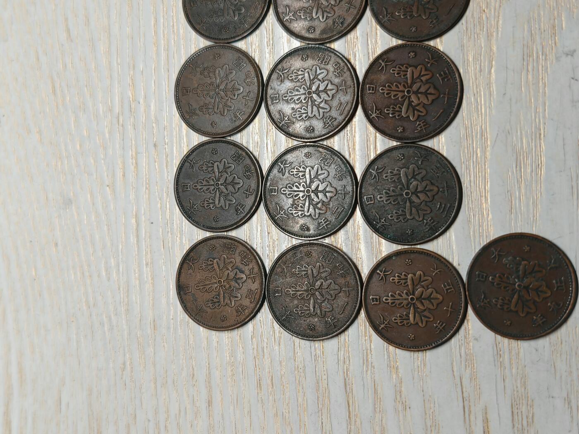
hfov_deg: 41.2
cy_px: 217
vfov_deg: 31.5
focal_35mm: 46
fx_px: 769
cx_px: 290
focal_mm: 7.62
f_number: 1.6
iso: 250
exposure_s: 1/470
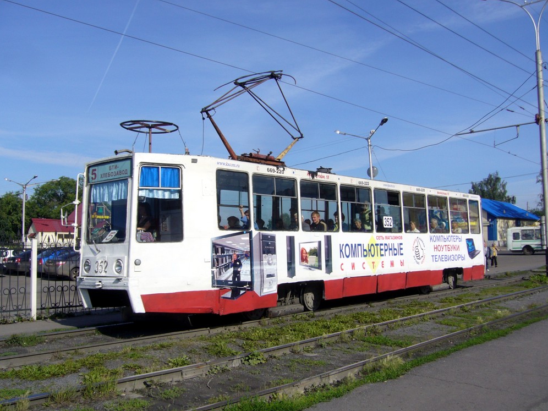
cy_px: 210
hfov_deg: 51.4
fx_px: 570
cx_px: 268
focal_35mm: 36
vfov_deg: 39.7
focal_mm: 5.8
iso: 80
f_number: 5.6
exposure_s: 1/500
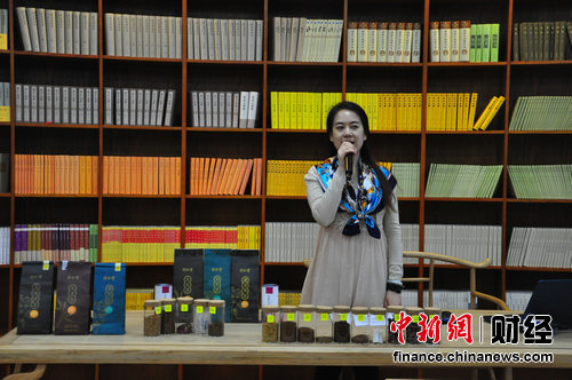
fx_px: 952
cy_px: 190
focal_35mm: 60
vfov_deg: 22.6
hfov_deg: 33.4
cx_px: 286
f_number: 5.6
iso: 1600
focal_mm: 40
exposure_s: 1/40
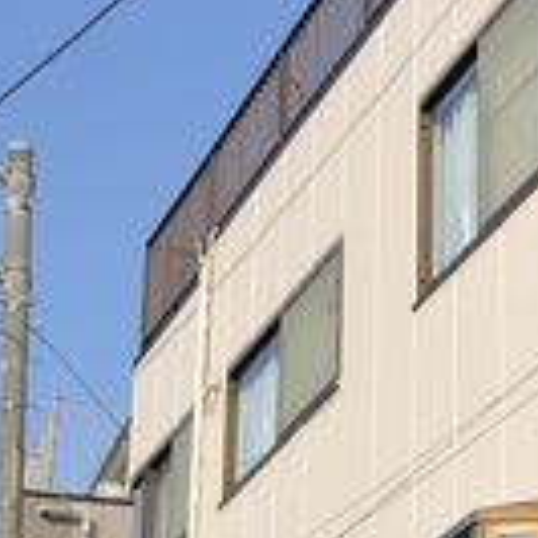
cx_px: 1104
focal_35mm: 112
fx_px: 1969
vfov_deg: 15.3
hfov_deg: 13.2
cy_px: 546
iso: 20
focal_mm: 3.99
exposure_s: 1/1043
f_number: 1.8
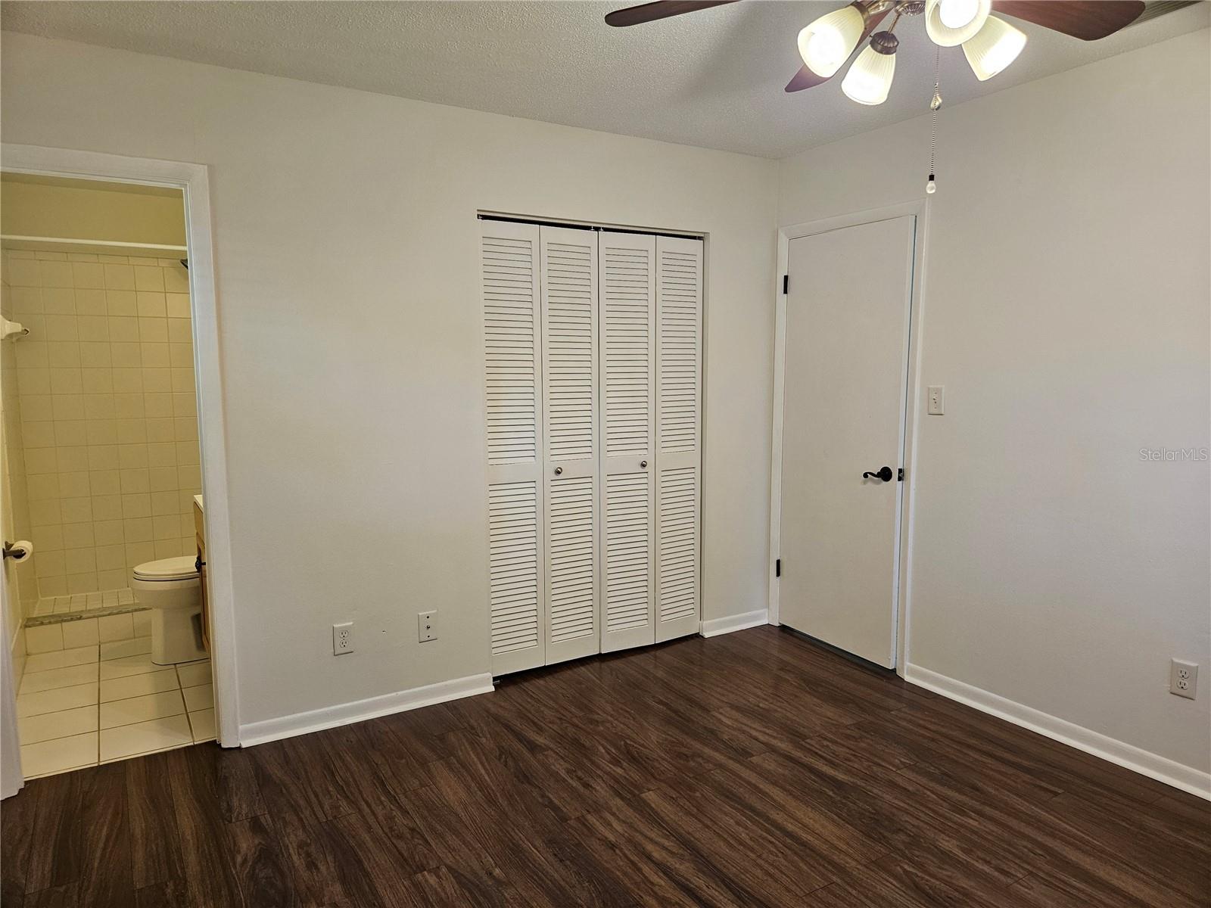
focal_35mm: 23
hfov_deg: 73.9
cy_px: 454
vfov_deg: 58.9
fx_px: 805
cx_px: 606
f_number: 1.8
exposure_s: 1/120
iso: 160
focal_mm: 5.4
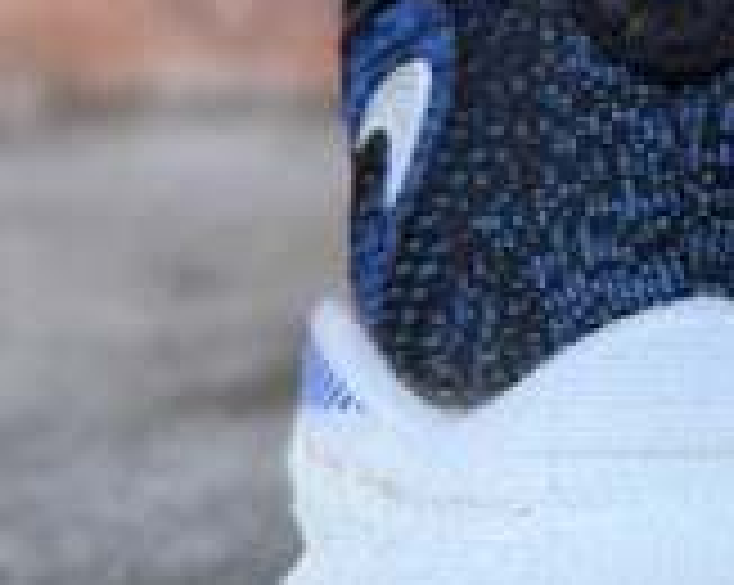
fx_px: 2343
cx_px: 1364
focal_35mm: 108
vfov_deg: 14.2
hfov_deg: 15.2
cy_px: 151
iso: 64
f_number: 1.78
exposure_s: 1/187
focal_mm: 6.76
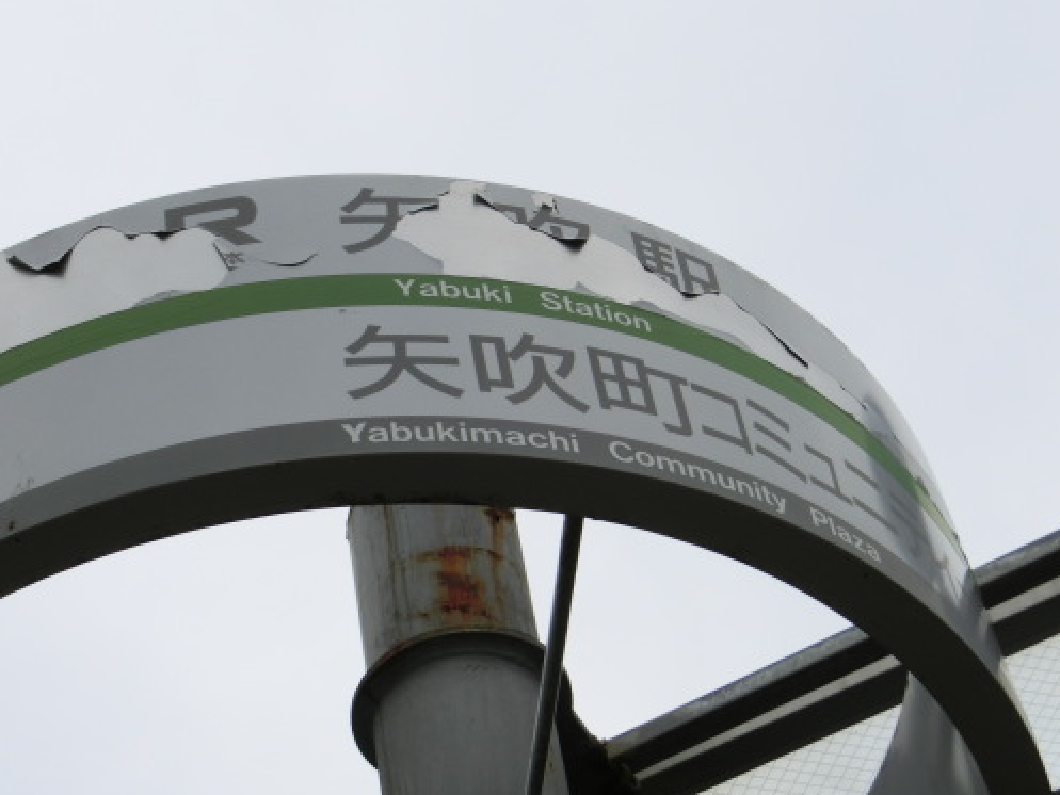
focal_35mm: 103
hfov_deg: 19.1
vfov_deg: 14.4
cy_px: 326
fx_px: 3155
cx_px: 529
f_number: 5.4
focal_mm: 14.3
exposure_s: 1/200
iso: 80
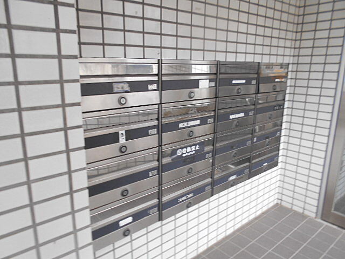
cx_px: 172
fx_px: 259
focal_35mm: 26
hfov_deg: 67.3
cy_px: 130
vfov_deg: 53.1
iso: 125
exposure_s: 1/30
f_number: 3.2
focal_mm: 4.6
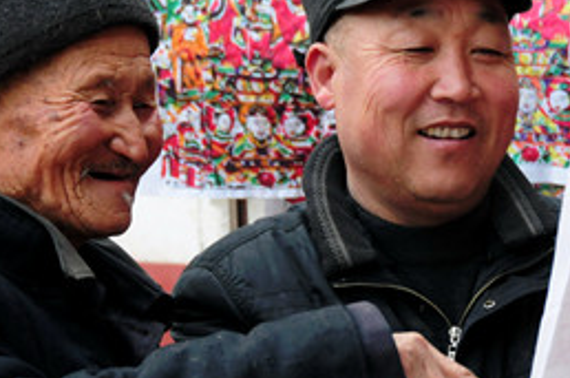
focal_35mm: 261
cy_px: 214
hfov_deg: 7.9
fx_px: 4127
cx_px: 460
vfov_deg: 5.2
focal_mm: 75
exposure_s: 1/30
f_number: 5
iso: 800
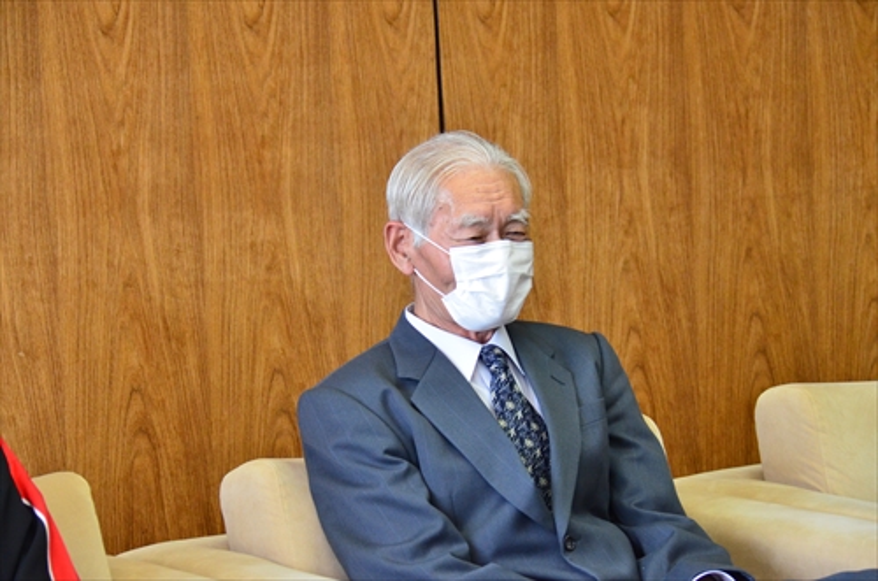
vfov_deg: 9.1
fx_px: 3650
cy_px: 290
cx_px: 439
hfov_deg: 13.7
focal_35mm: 150
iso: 2500
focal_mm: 100
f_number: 5.6
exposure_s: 1/250
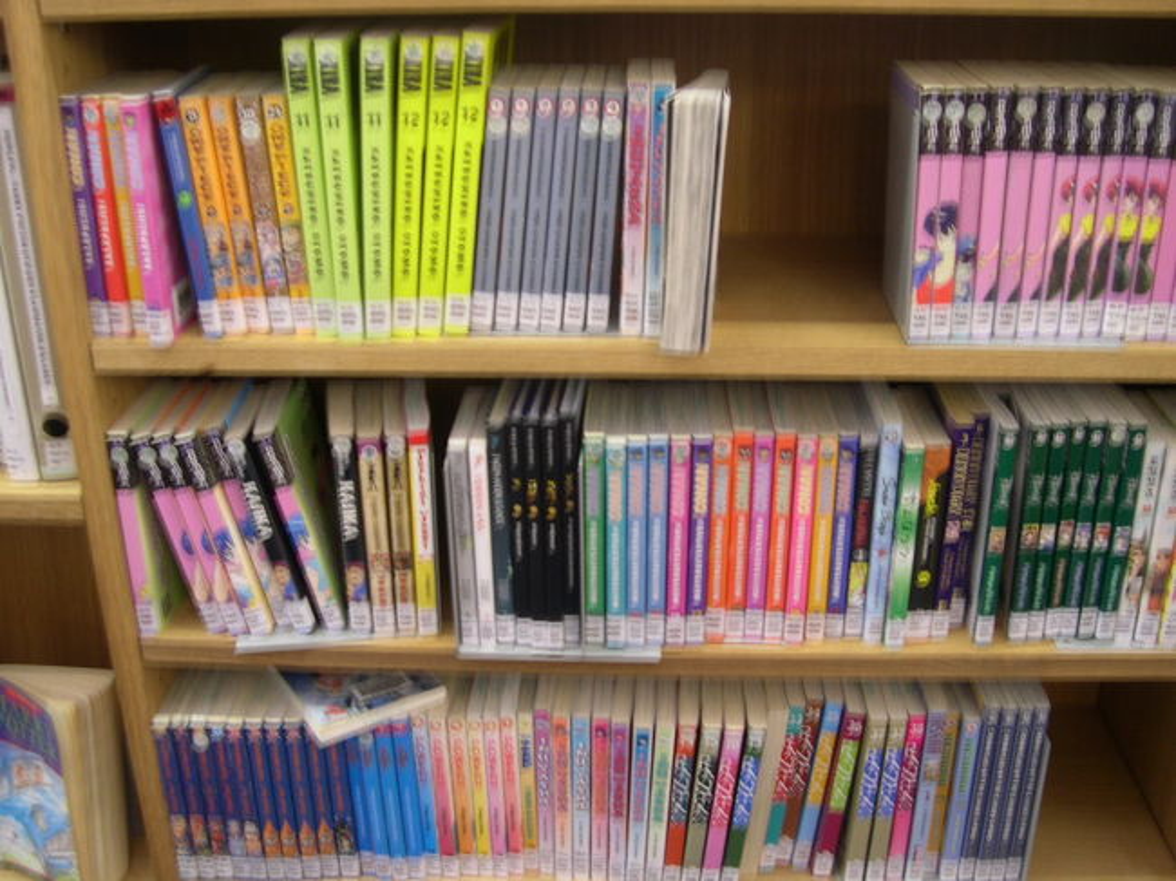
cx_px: 588
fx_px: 1290
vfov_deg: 37.7
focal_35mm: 38
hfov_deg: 49.0
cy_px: 440
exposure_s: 1/4.6
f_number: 2.8
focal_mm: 8
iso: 100
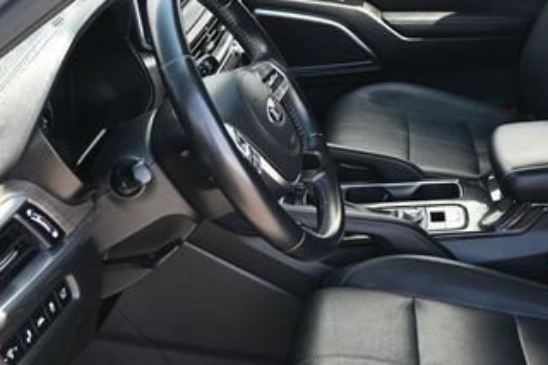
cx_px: 519
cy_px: 127
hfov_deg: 30.2
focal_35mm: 63
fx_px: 958
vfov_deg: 21.5
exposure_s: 1/160
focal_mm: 21
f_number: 4
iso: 400
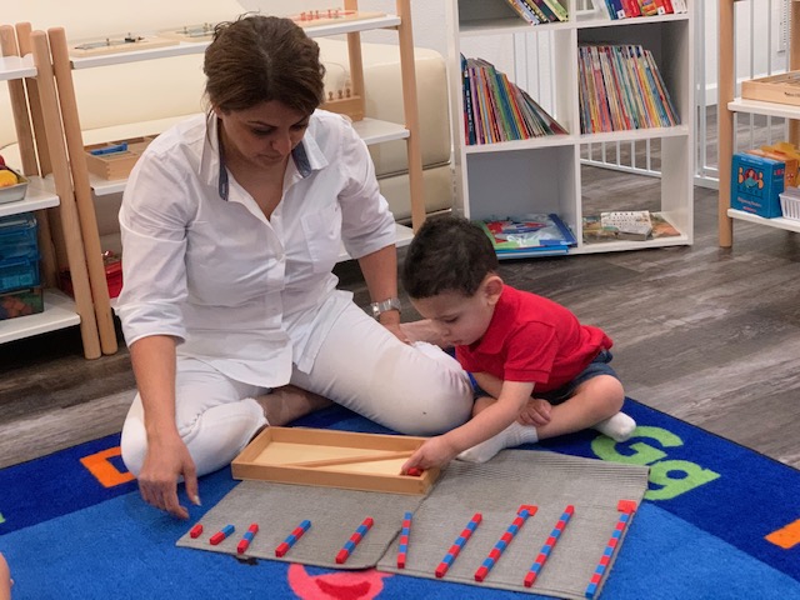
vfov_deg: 28.0
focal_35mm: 52
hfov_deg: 36.8
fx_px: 1202
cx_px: 400
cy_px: 300
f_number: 2.4
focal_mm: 6
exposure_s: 1/60
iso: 400
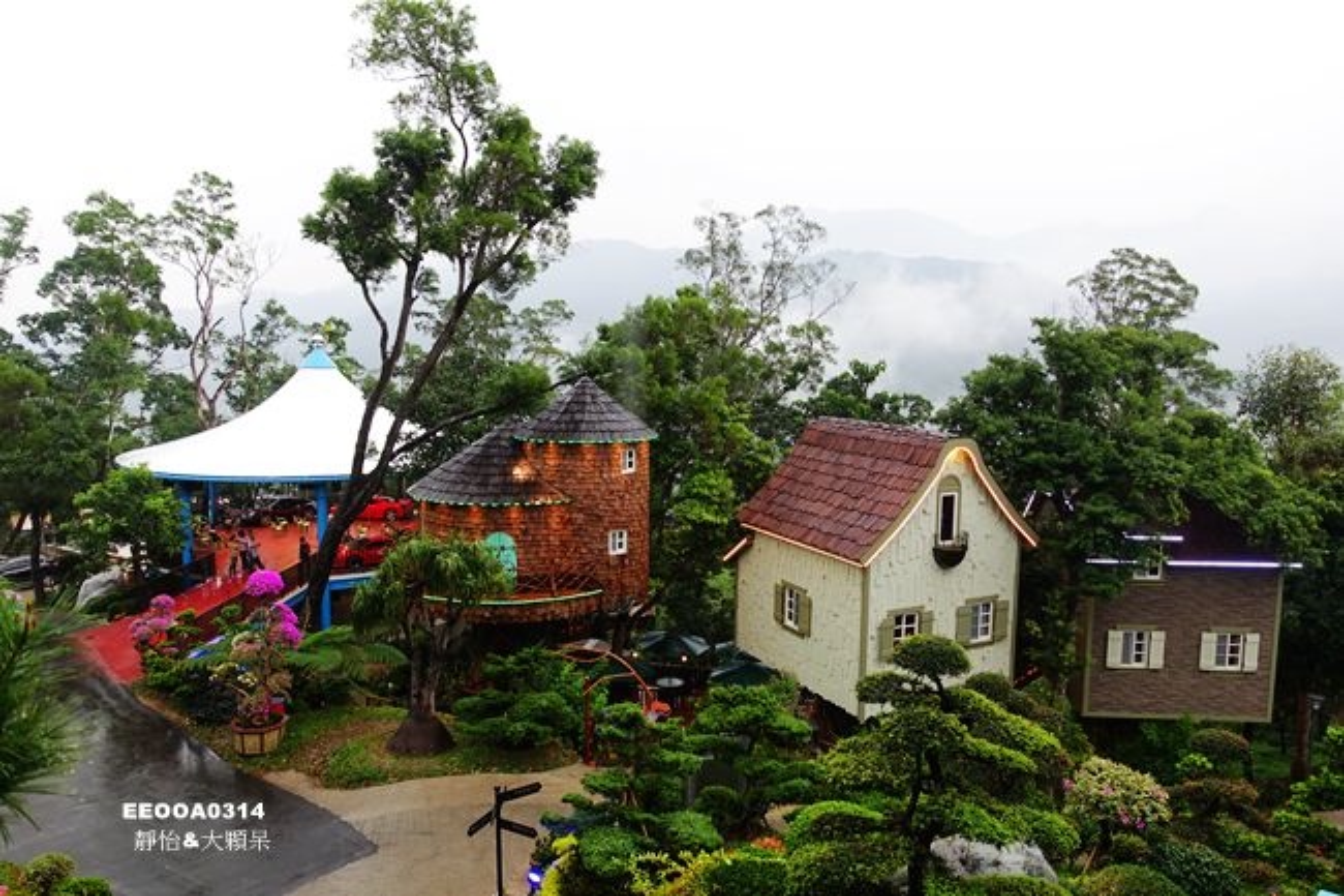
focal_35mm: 24
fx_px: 896
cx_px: 672
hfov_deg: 73.8
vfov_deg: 53.1
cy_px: 448
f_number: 2.8
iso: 125
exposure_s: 1/50
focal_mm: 8.8
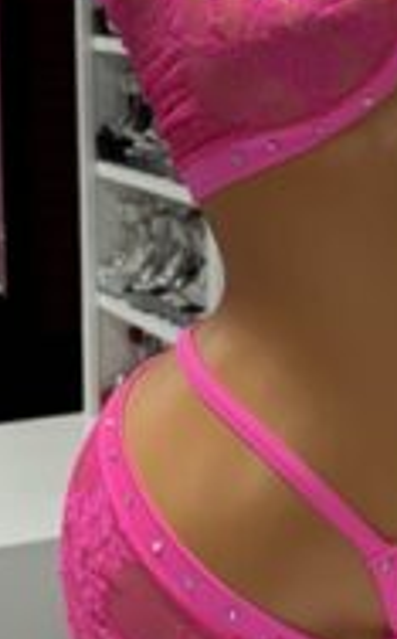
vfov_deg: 23.5
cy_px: 207
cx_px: 397
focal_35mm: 88
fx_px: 1528
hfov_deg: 14.6
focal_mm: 5.1
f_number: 1.6
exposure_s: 1/60
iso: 100
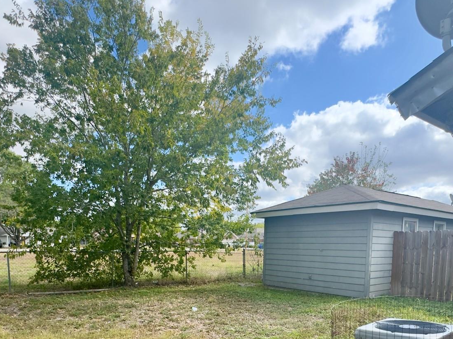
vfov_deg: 49.8
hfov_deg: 67.2
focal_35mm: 26
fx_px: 340
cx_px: 205
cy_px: 273
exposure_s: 1/641
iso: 40
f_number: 2.2
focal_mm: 2.22
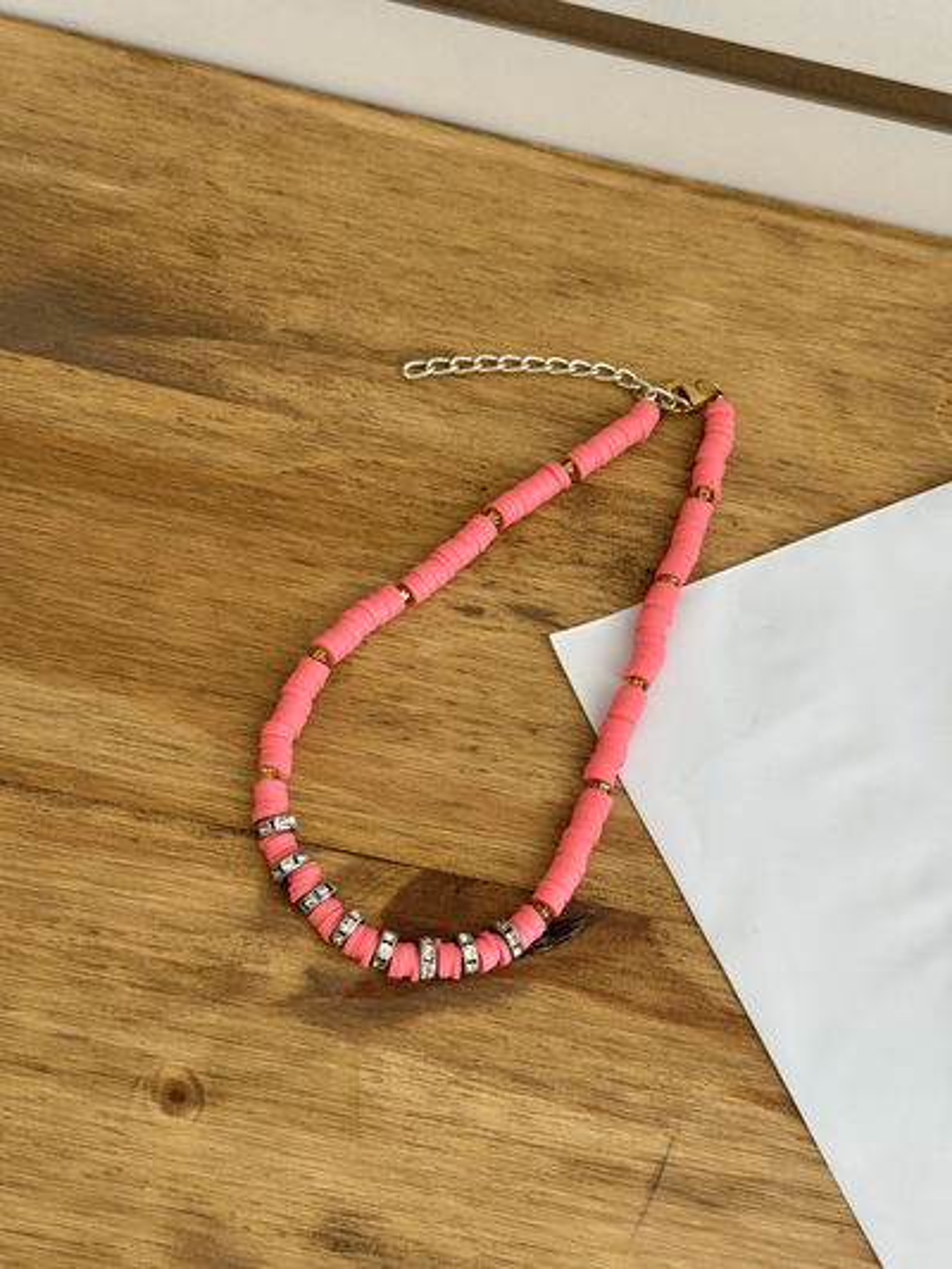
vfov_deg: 39.6
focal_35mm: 48
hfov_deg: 30.3
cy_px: 634
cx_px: 476
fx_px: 1759
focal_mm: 6.76
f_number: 1.78
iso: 50
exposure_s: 1/121
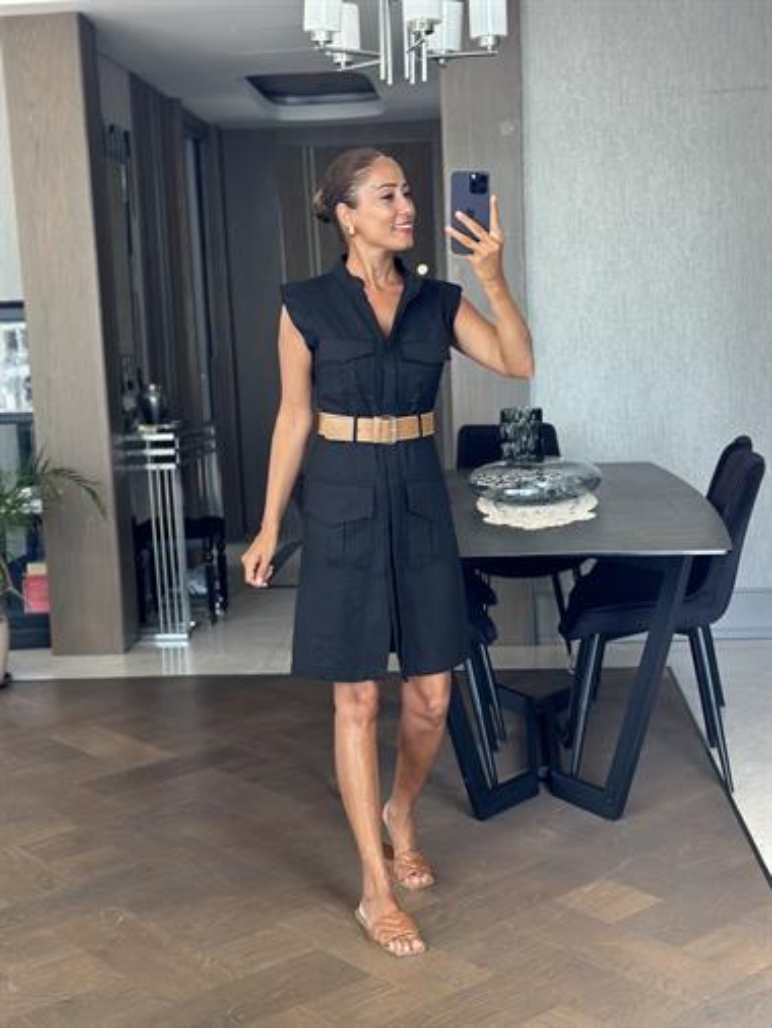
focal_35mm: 48
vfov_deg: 39.6
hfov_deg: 30.3
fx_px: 1426
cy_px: 514
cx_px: 386
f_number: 1.78
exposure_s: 1/98
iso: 125
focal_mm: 6.86
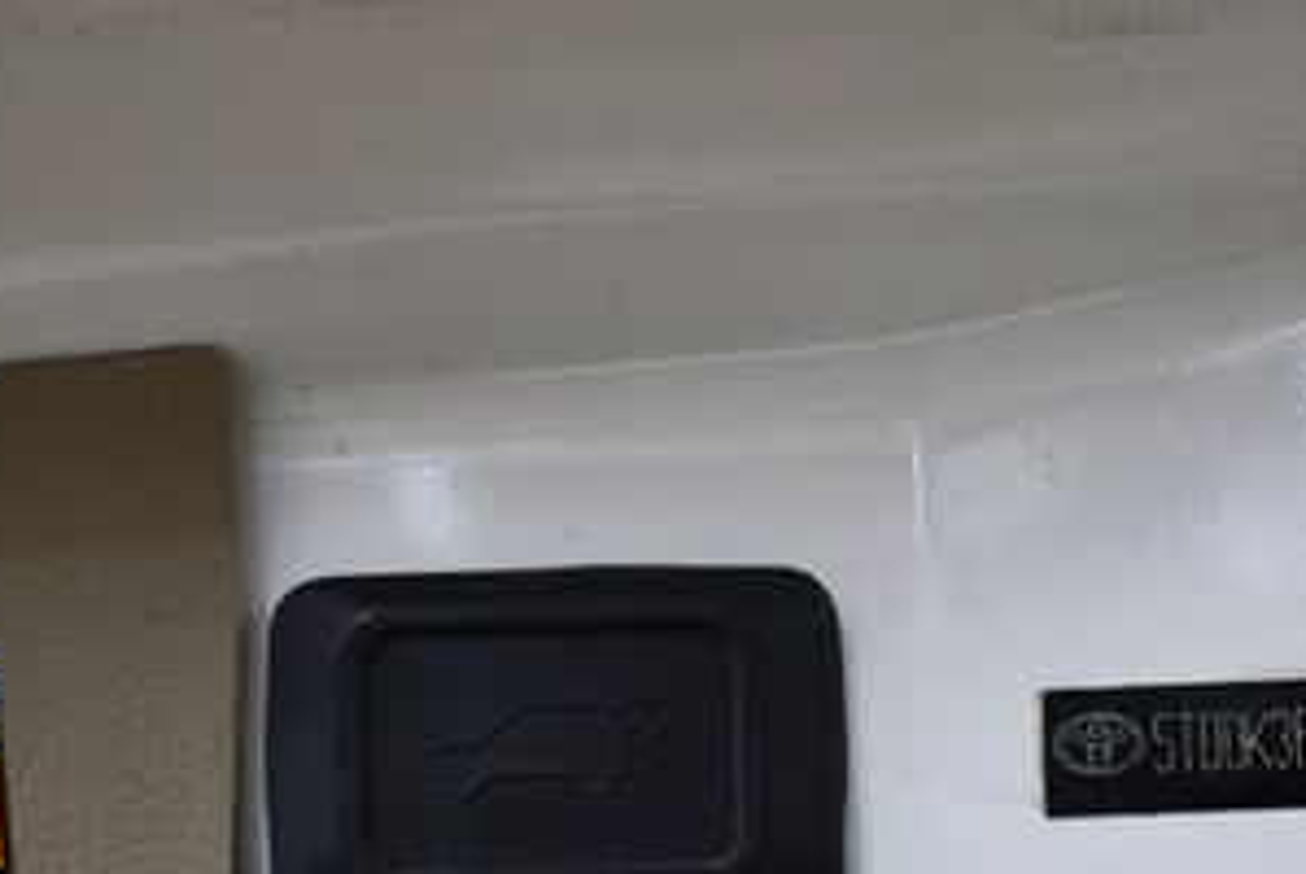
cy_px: 760
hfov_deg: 26.3
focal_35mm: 77
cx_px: 563
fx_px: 2796
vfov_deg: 17.5
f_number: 3.5
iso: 1400
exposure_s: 1/125
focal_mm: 18
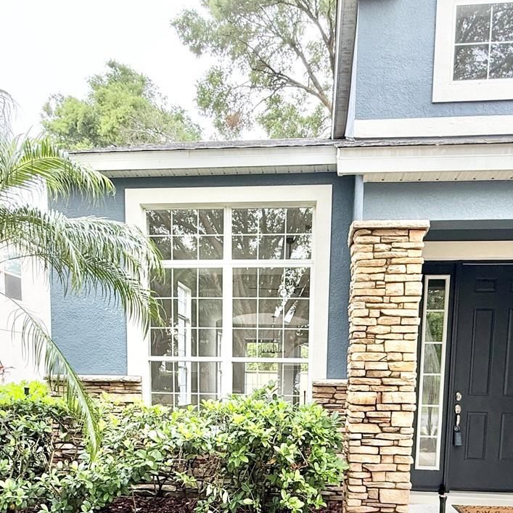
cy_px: 429
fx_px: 469
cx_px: 279
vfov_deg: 52.6
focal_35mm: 28
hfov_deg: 57.2
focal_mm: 2.22
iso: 160
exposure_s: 1/99
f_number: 2.2
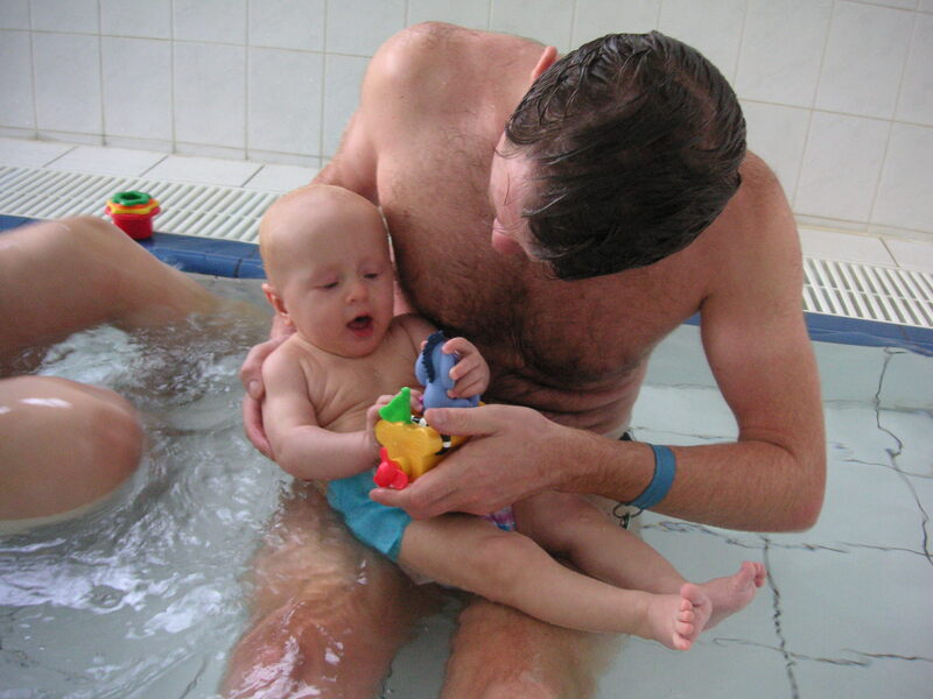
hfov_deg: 50.1
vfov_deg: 38.7
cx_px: 466
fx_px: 997
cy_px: 350
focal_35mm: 37
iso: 100
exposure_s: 1/45
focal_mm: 6.1
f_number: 2.8
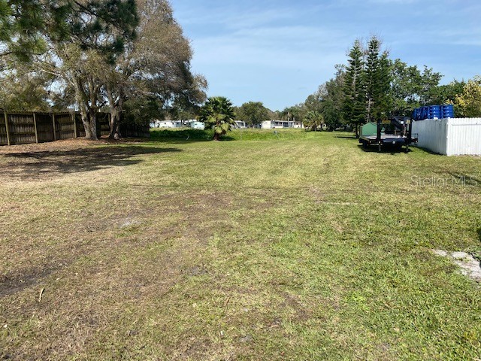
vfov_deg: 53.1
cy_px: 180
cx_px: 240
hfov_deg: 67.3
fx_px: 361
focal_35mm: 26
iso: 32
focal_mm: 4.25
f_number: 1.8
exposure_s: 1/3135
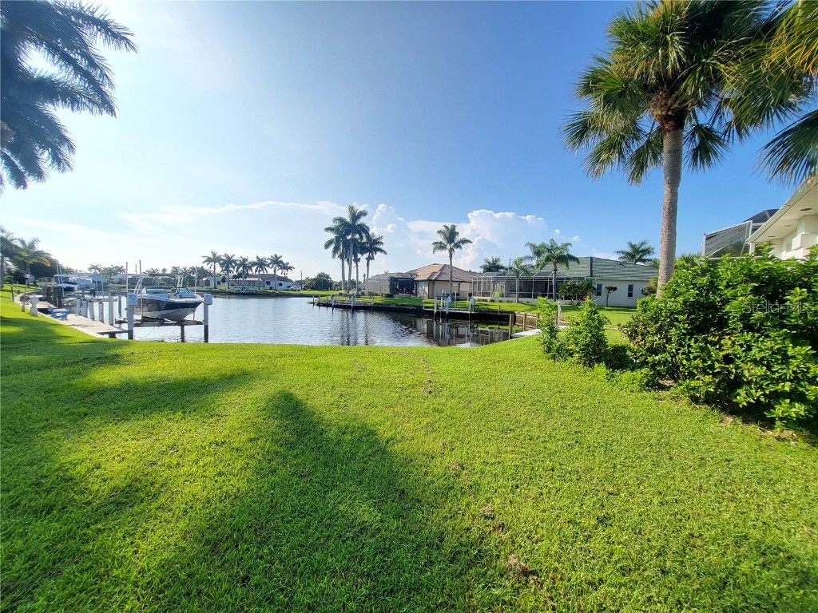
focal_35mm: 13
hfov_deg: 106.2
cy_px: 306
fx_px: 307
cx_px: 409
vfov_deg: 89.9
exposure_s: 1/375
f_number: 2.2
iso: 32
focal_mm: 1.74
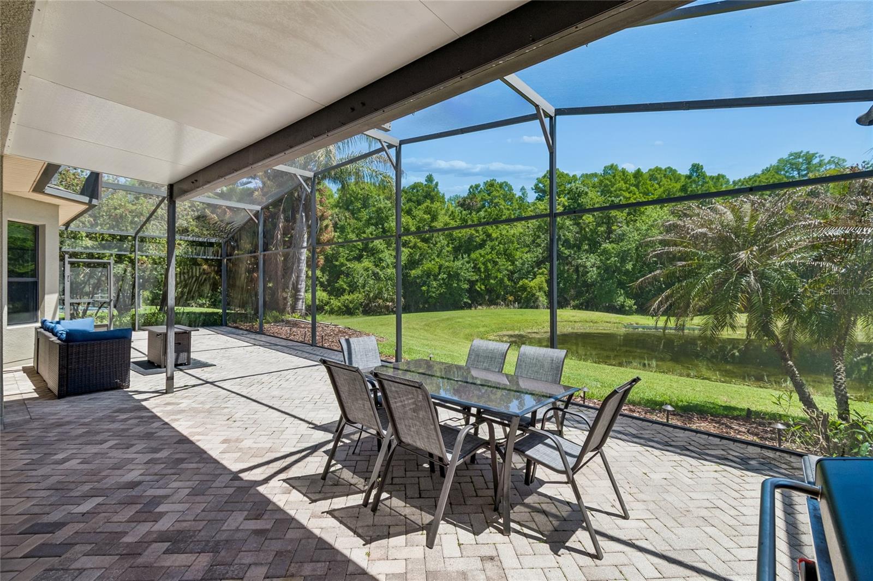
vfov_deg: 77.3
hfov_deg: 100.4
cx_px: 436
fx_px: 364
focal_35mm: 15
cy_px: 290
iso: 100
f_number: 7.1
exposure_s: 1/400
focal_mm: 10
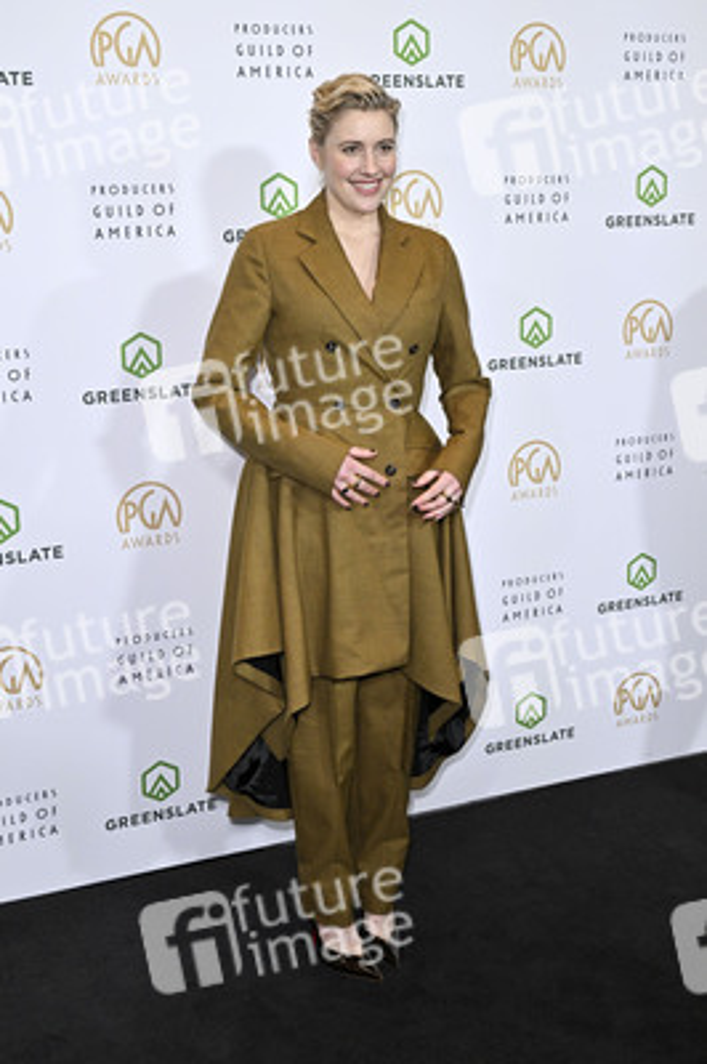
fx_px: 1298
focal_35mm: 44
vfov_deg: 44.5
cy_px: 532
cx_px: 354
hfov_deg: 30.5
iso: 2000
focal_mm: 44
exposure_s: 1/320
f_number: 5.6
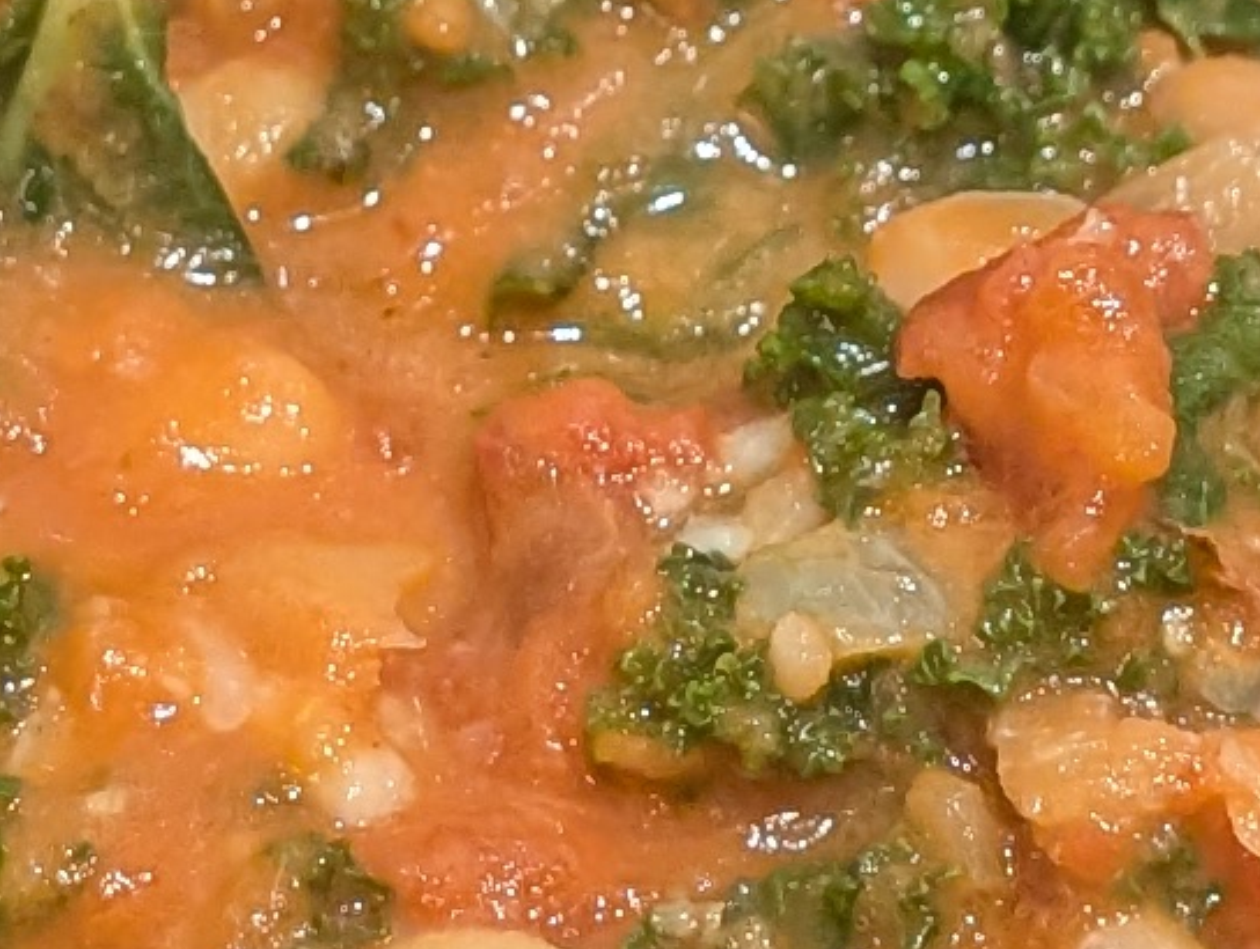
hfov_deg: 11.0
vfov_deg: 8.3
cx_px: 781
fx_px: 6563
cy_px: 120
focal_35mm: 180
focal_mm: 6.9
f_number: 1.68
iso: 155
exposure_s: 1/50
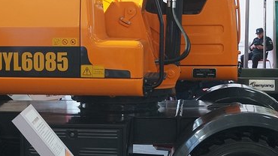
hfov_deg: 22.3
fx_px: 700
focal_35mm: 95
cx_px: 86
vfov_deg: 12.7
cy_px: 58
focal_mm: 28
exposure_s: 1/50
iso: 640
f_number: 5
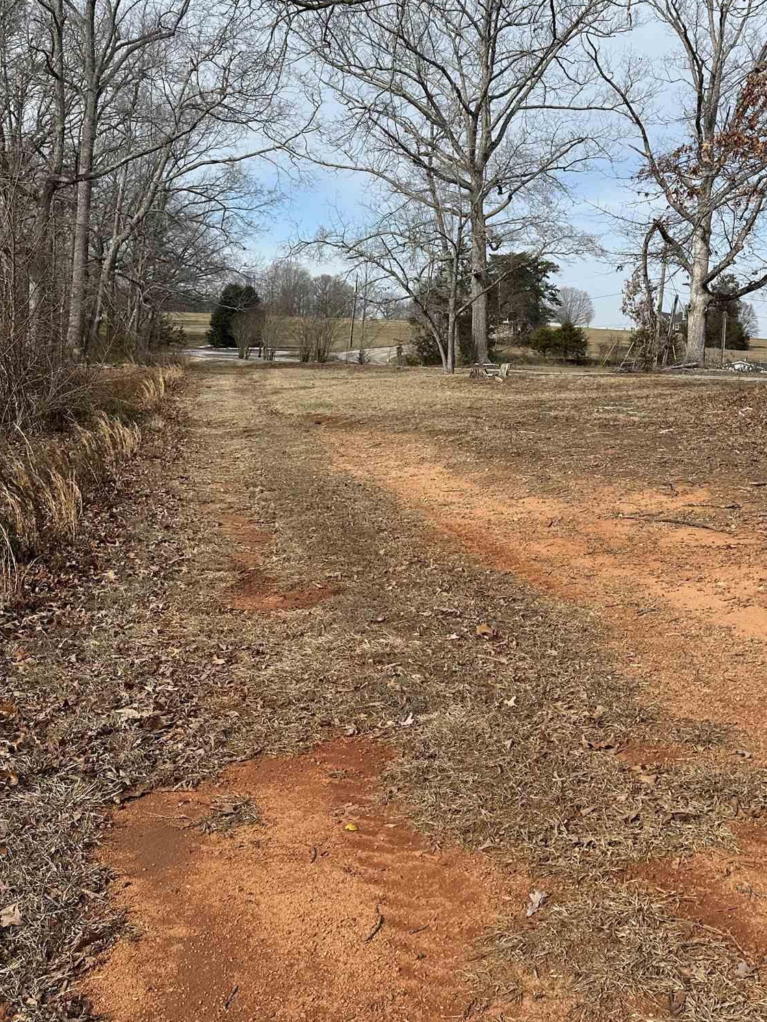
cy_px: 411
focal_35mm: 37
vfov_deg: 49.8
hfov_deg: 38.5
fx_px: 1093
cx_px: 474
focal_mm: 6.86
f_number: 1.78
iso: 80
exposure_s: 1/5000
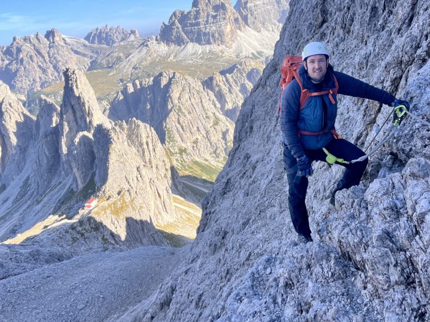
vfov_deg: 37.3
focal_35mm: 38
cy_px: 109
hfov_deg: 49.0
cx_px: 210
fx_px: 472
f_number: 1.6
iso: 50
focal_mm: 5.1
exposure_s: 1/1695
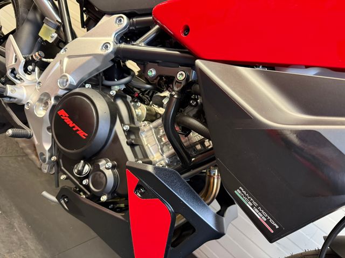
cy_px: 129
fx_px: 239
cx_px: 172
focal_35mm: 24
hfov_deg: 71.6
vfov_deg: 56.8
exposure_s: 1/50
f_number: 1.78
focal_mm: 6.76
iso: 640
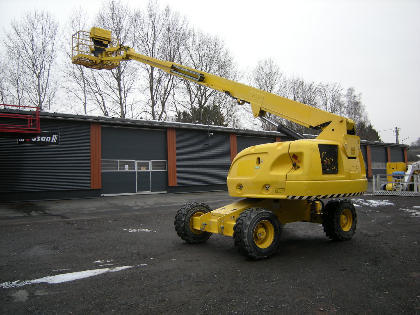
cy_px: 158
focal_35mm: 28
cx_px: 210
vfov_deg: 49.7
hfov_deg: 63.4
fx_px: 340
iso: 64
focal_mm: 4.7
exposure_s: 1/60.2
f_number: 2.8
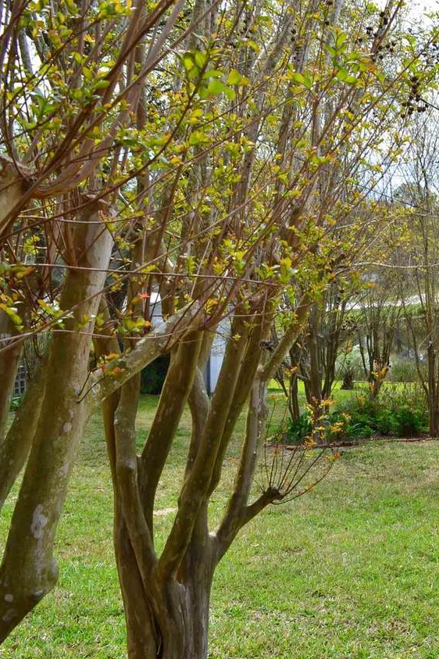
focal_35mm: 41
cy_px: 333
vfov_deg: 47.4
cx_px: 473
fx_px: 750
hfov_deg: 29.7
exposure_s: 1/250
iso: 400
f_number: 10
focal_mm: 18
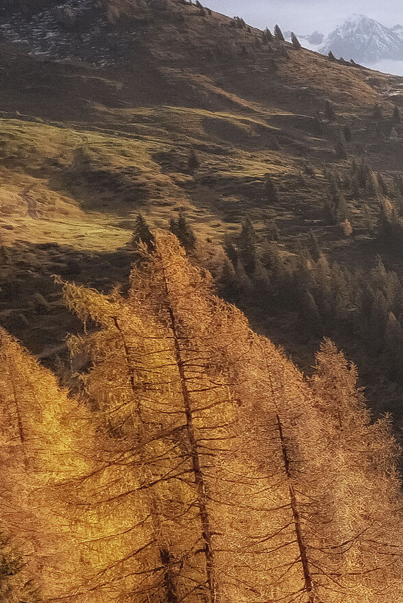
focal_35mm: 74
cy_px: 383
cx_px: 765
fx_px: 1242
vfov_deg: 27.2
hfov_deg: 15.4
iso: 50
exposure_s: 1/16000
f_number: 1.5
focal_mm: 5.7
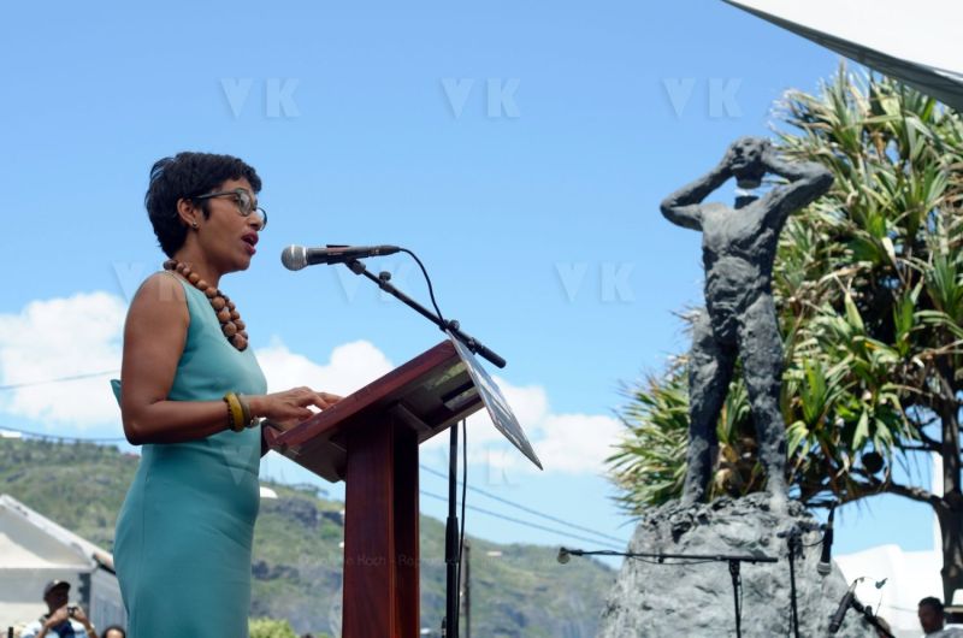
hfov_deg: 27.0
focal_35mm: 75
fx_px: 2002
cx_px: 482
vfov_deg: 18.1
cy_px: 319
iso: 100
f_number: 5.6
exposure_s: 1/320
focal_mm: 50
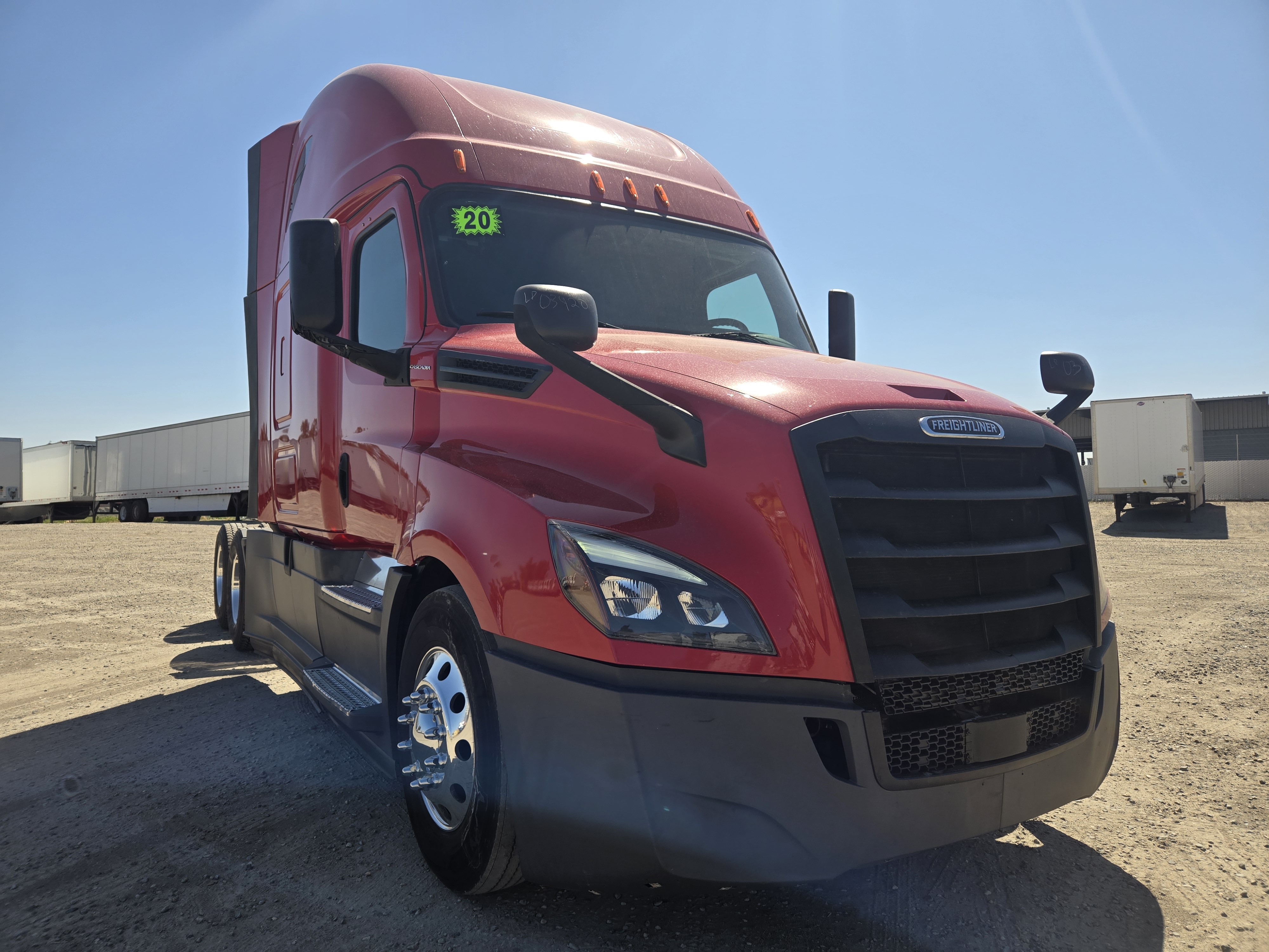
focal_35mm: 23
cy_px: 476
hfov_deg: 73.9
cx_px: 634
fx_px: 843
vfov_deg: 58.9
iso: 25
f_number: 1.8
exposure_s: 1/1723
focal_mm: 5.4
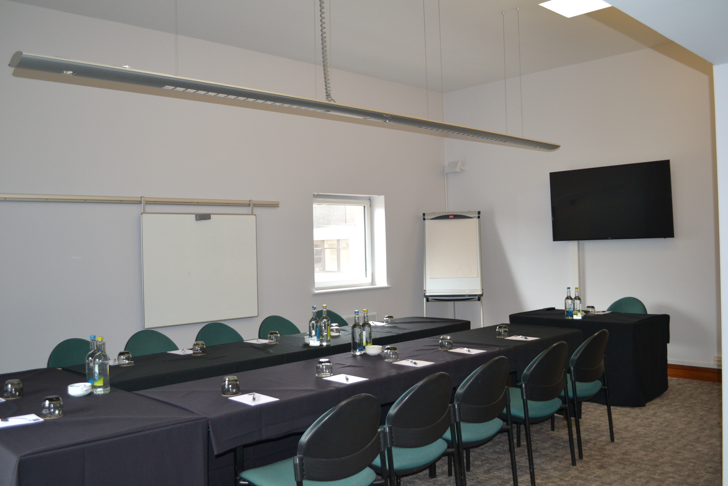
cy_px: 243
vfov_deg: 40.0
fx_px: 667
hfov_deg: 57.2
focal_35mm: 33
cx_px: 364
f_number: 3.8
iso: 800
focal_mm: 22
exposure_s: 1/40
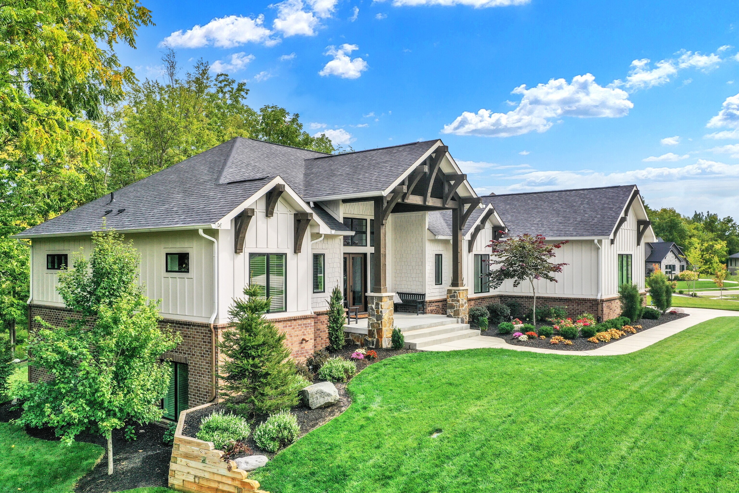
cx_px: 370
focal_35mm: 28
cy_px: 246
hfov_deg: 65.5
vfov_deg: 46.4
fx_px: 575
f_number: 5.6
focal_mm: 10.26
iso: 100
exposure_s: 1/500
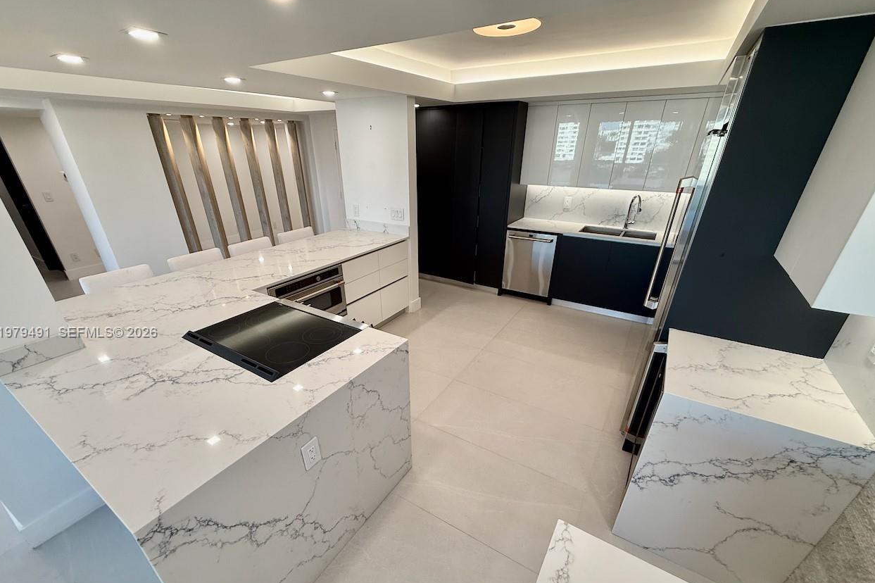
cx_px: 428
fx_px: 364
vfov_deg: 76.9
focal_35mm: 15
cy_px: 333
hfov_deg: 100.4
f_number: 2.2
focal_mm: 2.22
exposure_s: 1/120
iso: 100
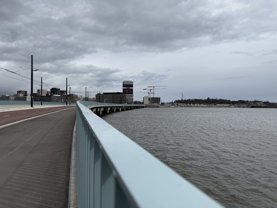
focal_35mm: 24
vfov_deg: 56.8
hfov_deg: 71.6
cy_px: 104
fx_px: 192
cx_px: 138
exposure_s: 1/7353
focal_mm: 6.76
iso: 80
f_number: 1.78
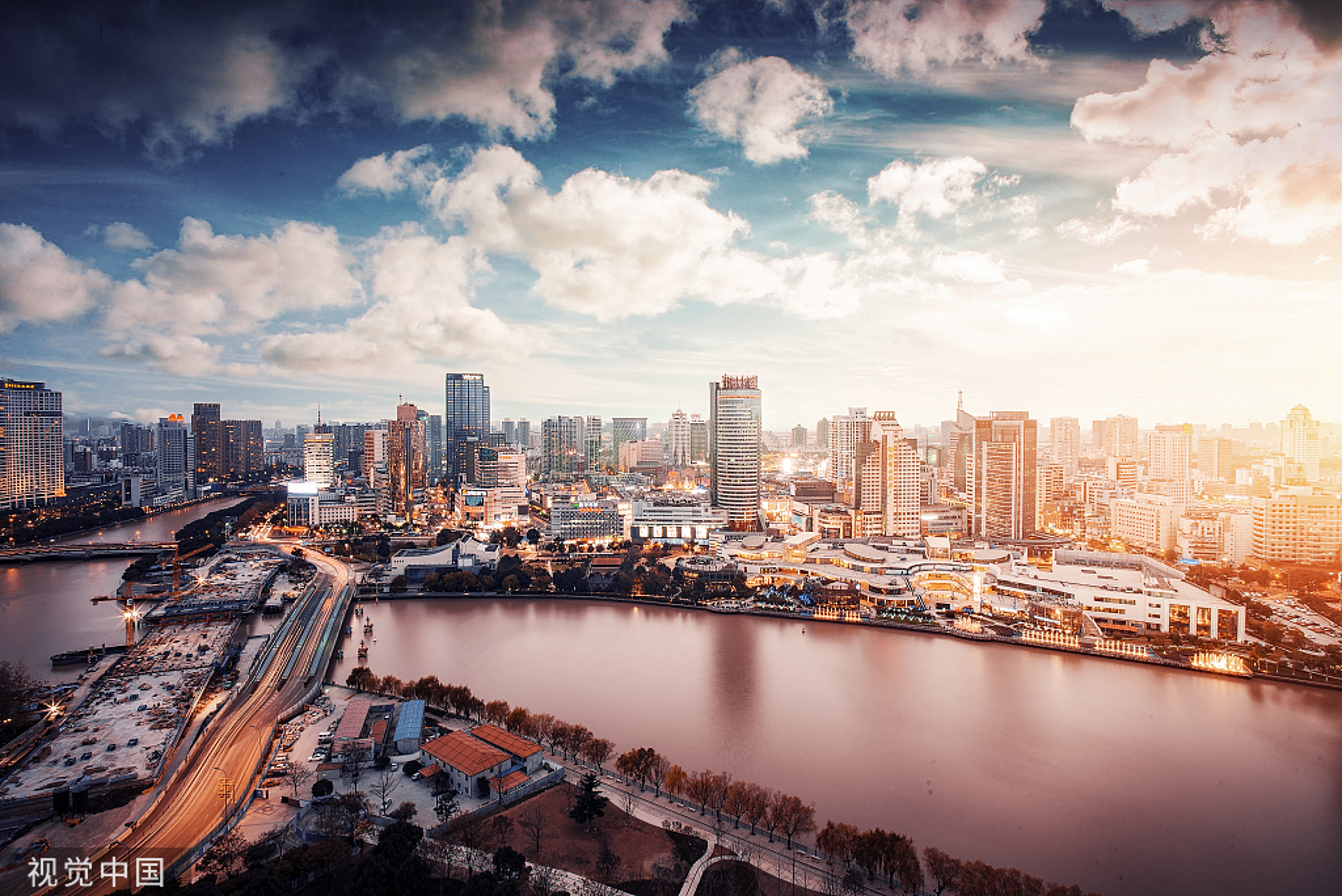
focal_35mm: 17
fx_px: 634
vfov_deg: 70.5
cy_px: 448
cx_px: 671
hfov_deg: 93.2
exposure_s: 15
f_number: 20
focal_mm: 17
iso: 100
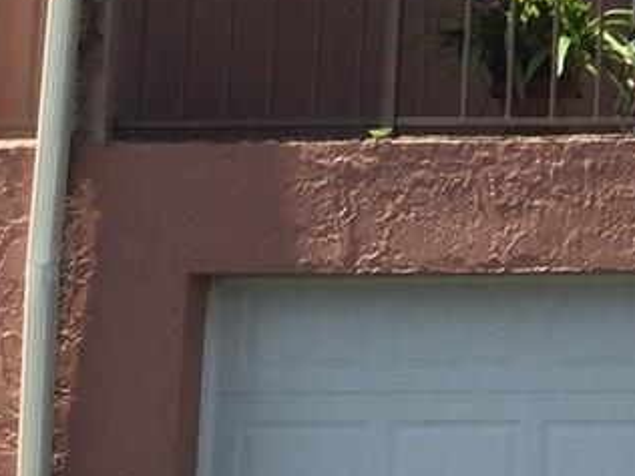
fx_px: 2697
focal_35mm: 147
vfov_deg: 10.0
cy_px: 18
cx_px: 1115
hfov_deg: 12.4
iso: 32
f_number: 2.2
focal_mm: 4.15
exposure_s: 1/1276
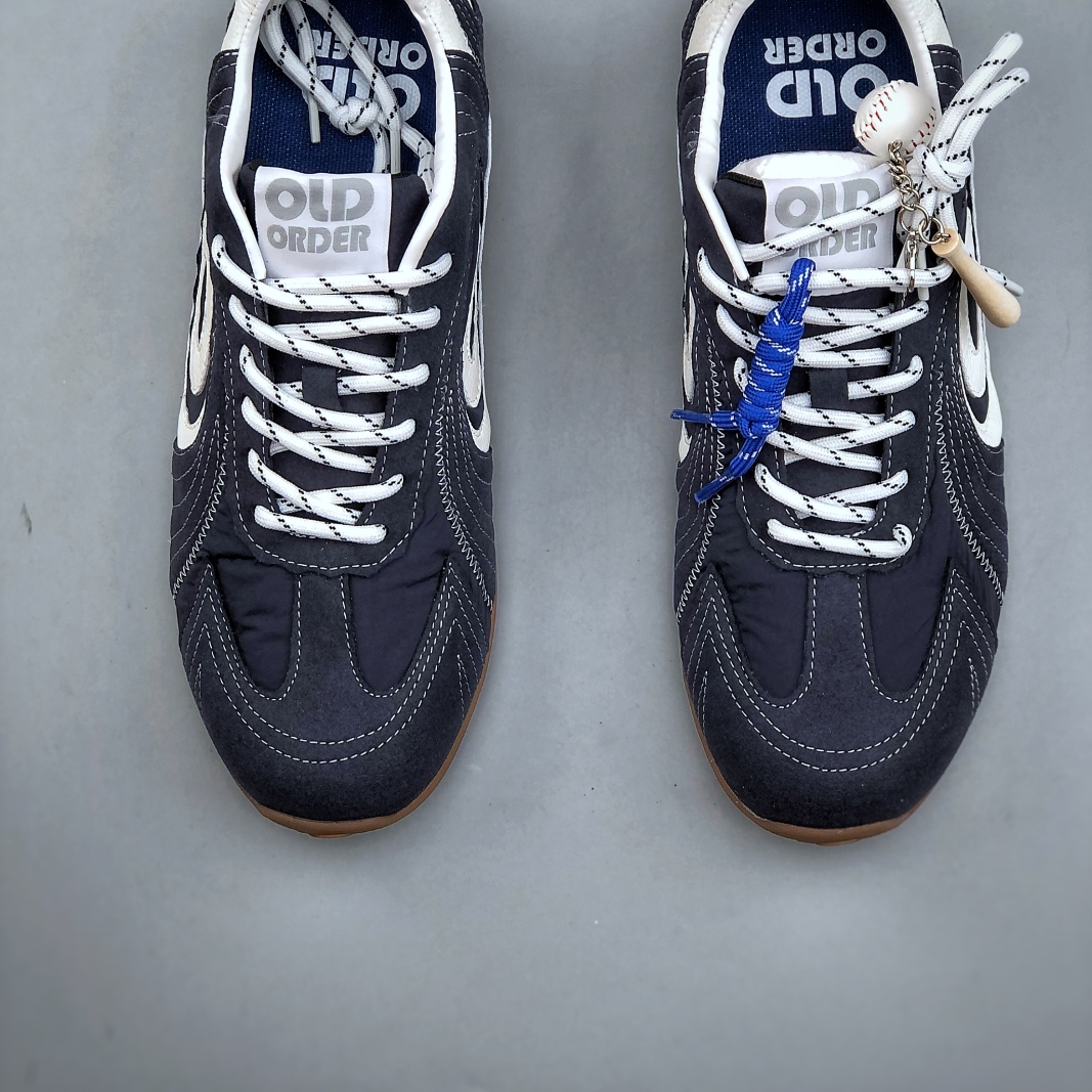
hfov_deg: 25.4
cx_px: 544
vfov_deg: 25.2
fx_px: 2427
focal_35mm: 68
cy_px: 356
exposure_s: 1/50
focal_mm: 6.6
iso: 25
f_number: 2.8
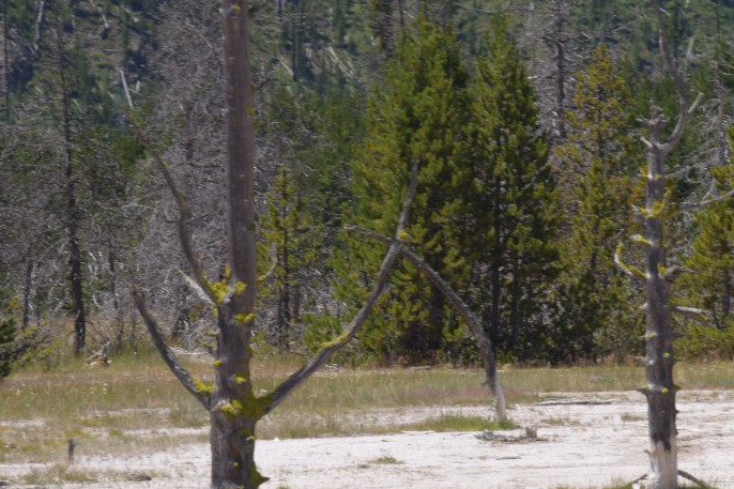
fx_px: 9131
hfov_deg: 4.6
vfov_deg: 3.1
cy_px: 228
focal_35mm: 448
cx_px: 484
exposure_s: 1/200
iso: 100
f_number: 10
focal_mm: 200
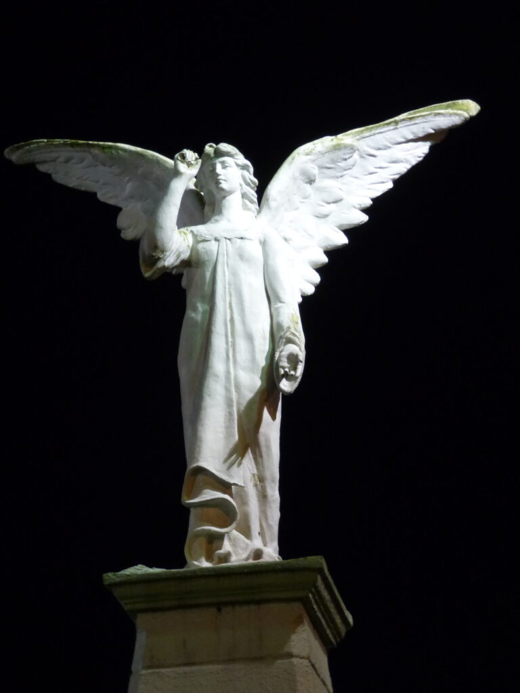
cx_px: 260
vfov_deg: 13.7
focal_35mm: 144
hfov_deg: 10.3
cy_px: 346
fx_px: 2884
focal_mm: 25.81
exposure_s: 1/13
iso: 800
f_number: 5.3
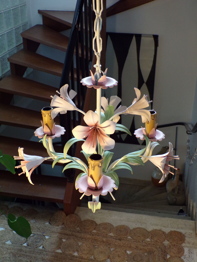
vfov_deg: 44.8
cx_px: 98
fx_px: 319
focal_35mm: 42
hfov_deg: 34.3
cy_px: 131
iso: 303
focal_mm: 7.6
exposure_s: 1/17
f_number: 3.4
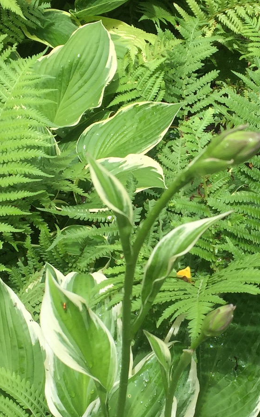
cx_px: 178
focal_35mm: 71
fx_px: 805
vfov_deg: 29.0
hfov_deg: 18.3
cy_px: 226
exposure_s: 1/775
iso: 32
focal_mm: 4.15
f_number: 2.2
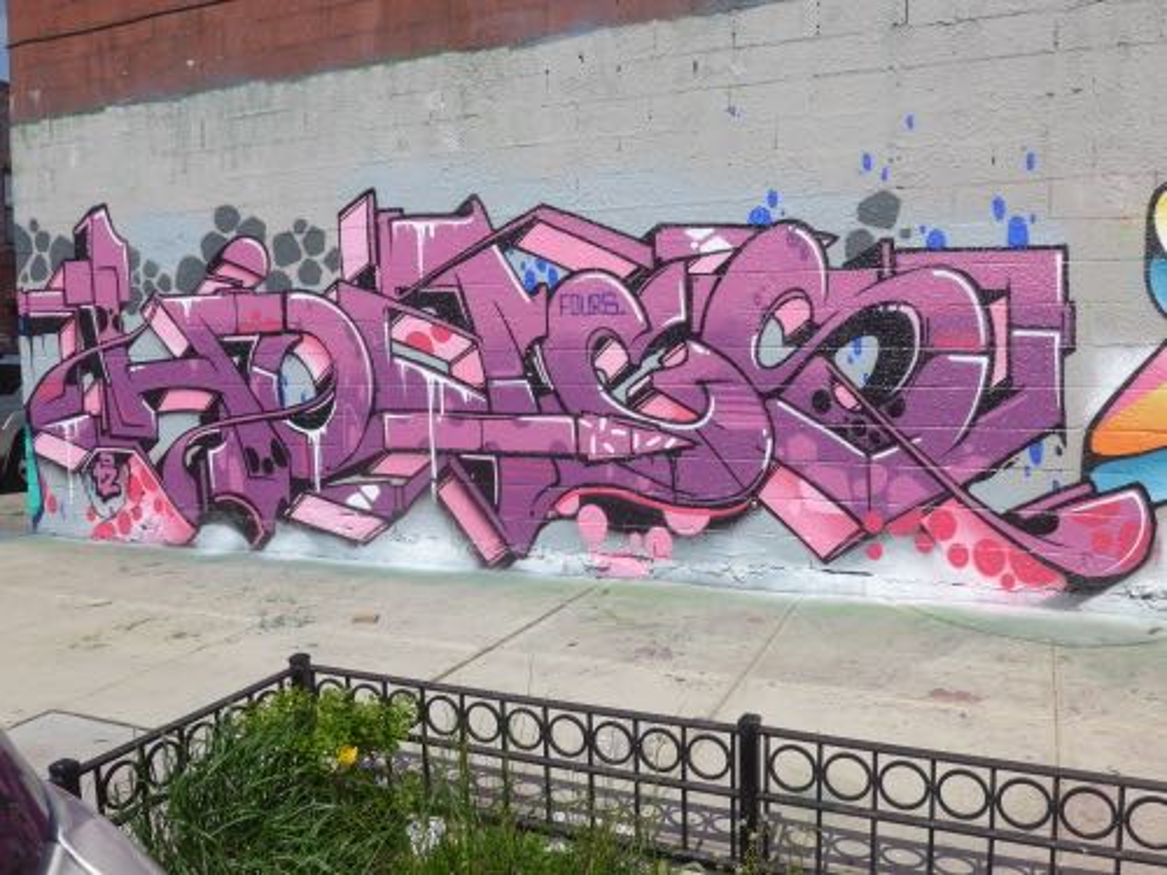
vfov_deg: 48.2
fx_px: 978
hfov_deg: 61.7
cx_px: 584
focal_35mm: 29
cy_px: 438
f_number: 3.5
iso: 80
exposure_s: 1/1600
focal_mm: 6
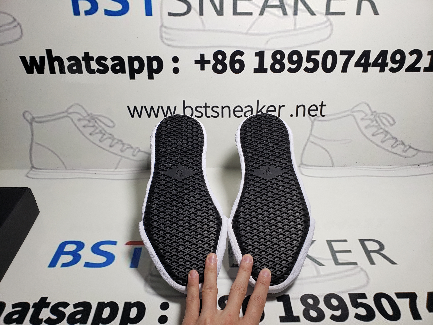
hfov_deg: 67.3
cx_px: 216
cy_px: 162
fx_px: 325
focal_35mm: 26
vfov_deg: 53.1
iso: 50
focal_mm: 4.3
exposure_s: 1/196
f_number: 2.4
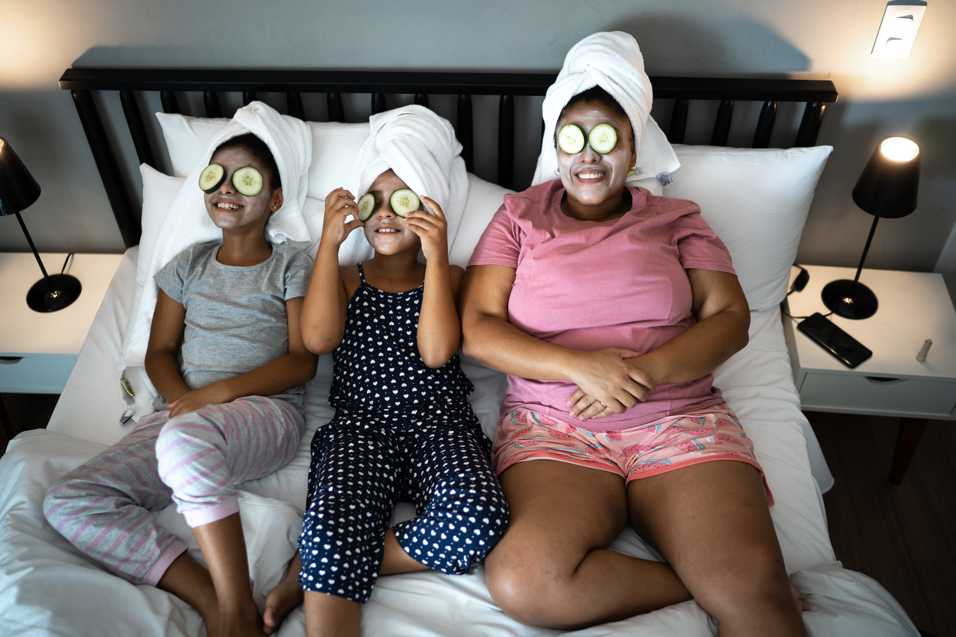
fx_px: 929
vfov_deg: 37.9
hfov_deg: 54.4
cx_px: 478
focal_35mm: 35
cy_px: 318
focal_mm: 35
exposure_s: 1/200
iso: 400
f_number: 1.4
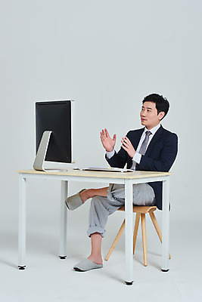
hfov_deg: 18.2
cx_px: 101
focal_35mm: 75
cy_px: 151
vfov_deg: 27.0
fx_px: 631
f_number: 13
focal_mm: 75
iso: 100
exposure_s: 1/125
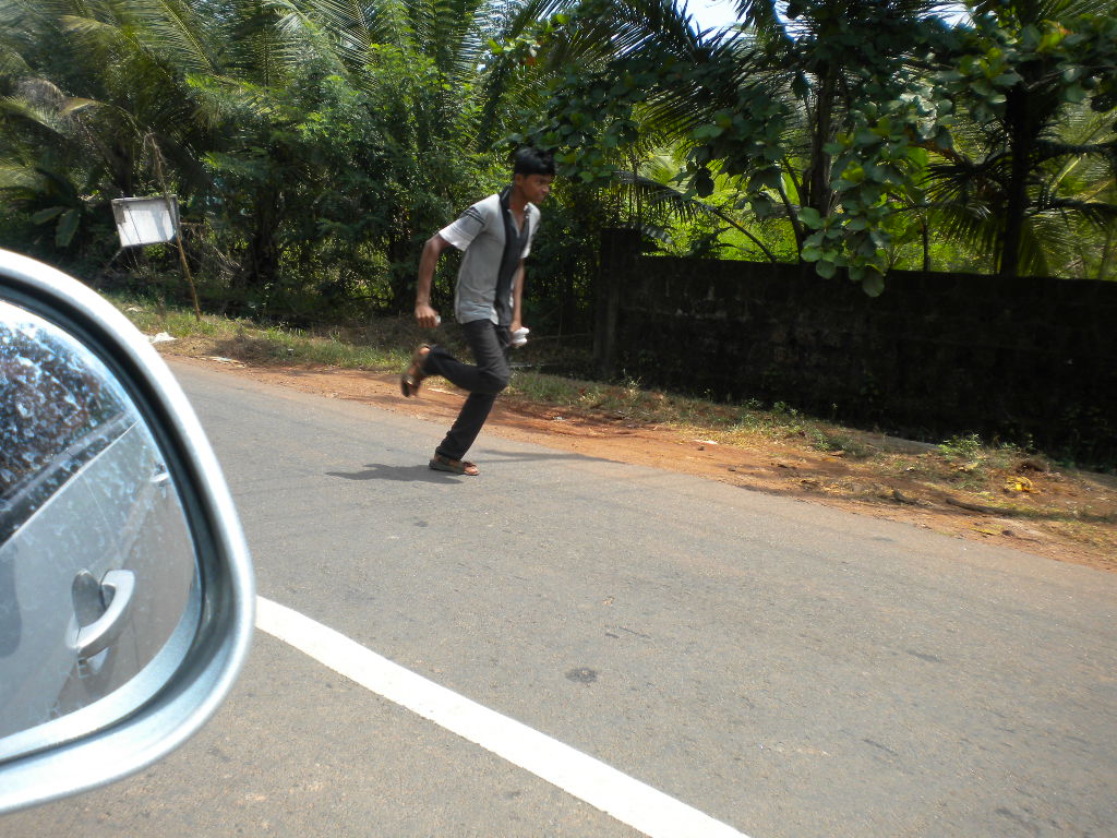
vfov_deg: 40.7
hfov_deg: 52.6
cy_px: 419
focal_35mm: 35
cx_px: 558
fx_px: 1129
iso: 80
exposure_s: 1/339
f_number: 4.6
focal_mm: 6.3
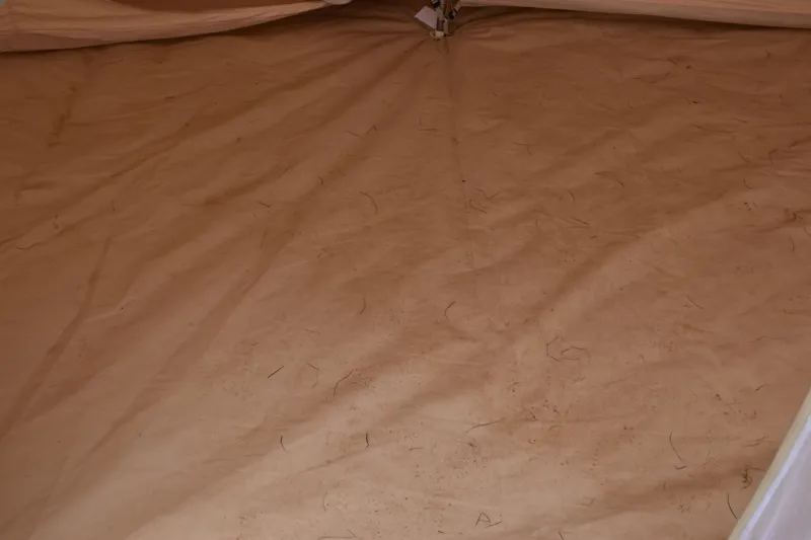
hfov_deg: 53.1
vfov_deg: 36.9
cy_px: 270
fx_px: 811
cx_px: 406
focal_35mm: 36
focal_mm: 24
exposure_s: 1/320
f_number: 9
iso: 200
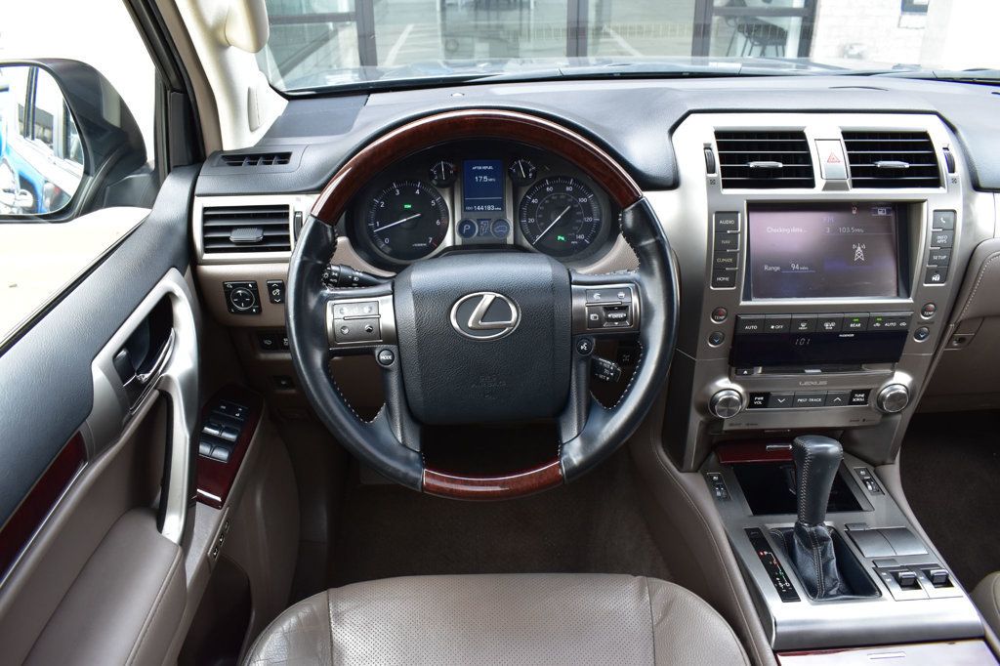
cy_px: 333
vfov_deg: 47.9
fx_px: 750
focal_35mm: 27
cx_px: 500
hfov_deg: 67.4
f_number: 7.1
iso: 400
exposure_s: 1/40
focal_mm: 18
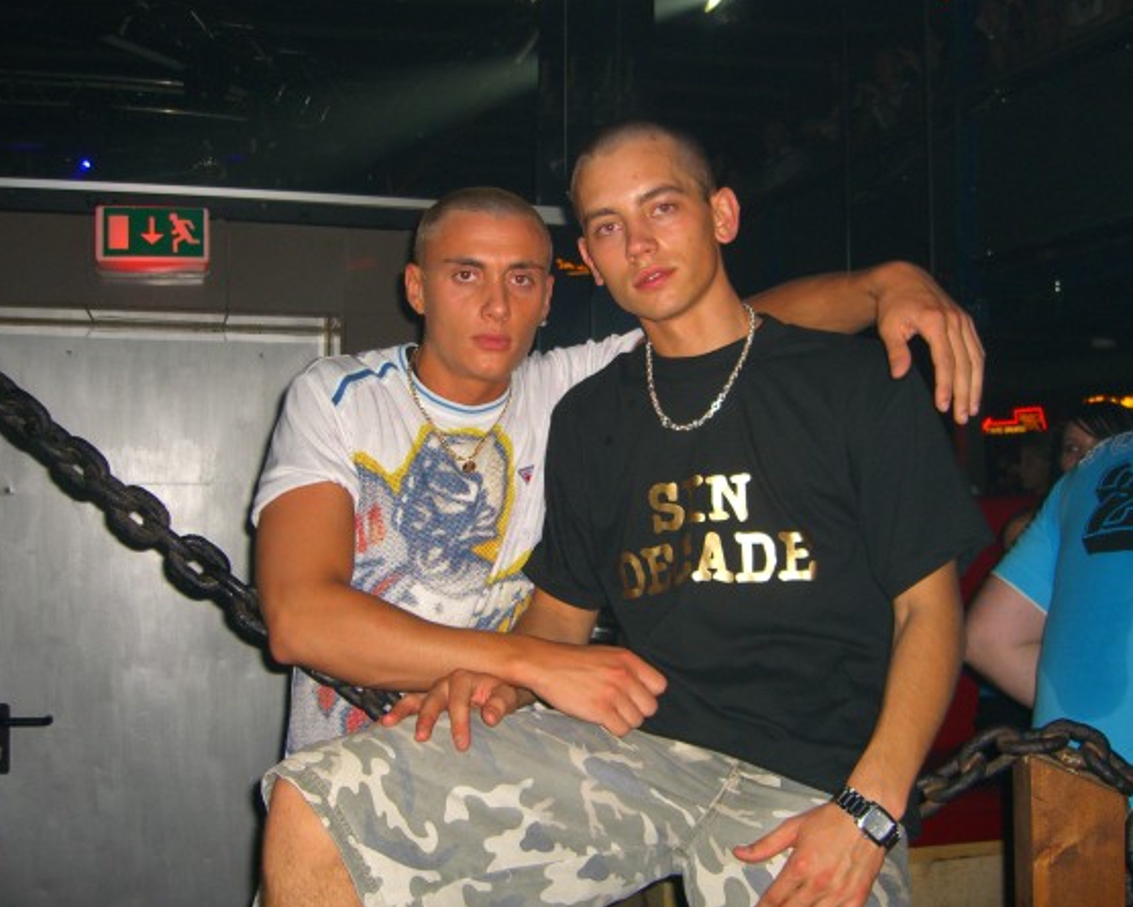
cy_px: 450
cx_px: 550
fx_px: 1342
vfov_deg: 37.3
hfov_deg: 45.8
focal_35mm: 40
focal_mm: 7.9
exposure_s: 1/60
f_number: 2.8
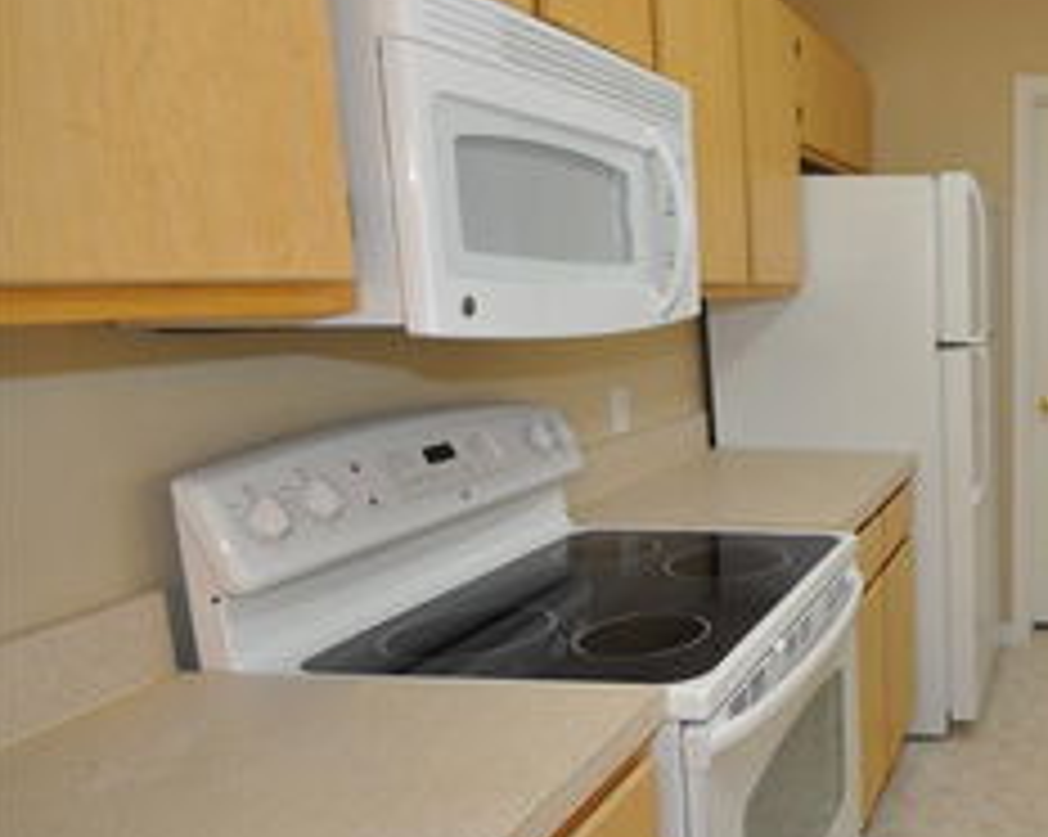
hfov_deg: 48.6
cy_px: 466
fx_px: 899
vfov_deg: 49.8
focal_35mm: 29
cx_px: 1070
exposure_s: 1/60
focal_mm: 10
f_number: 4
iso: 640
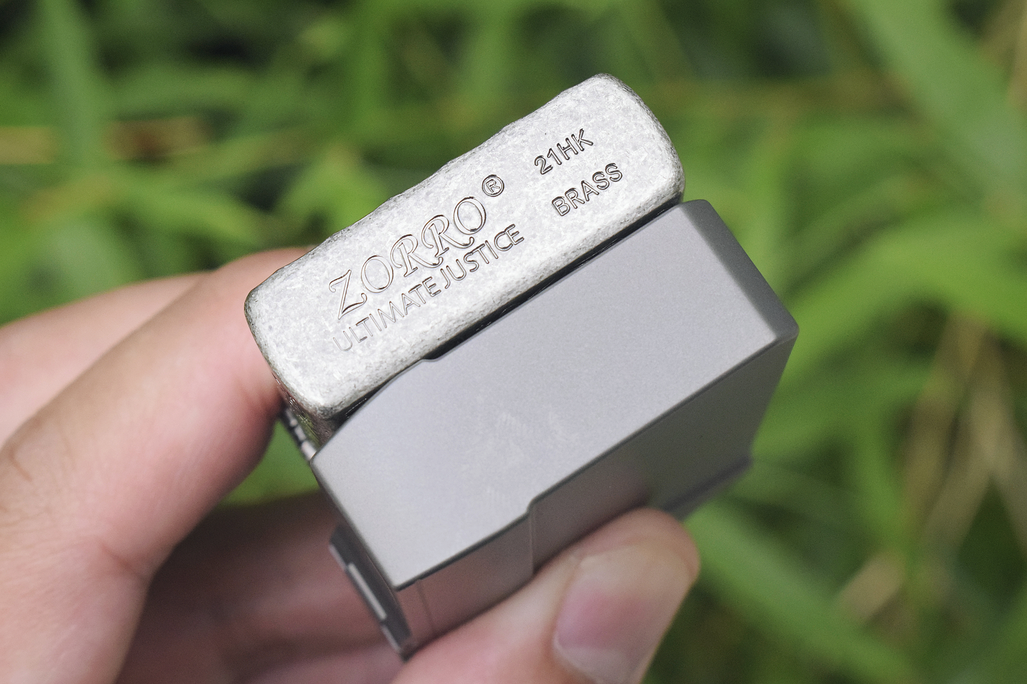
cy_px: 342
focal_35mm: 82
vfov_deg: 16.6
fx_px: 2353
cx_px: 514
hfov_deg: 24.6
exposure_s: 1/500
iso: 3200
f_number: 11
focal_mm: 55
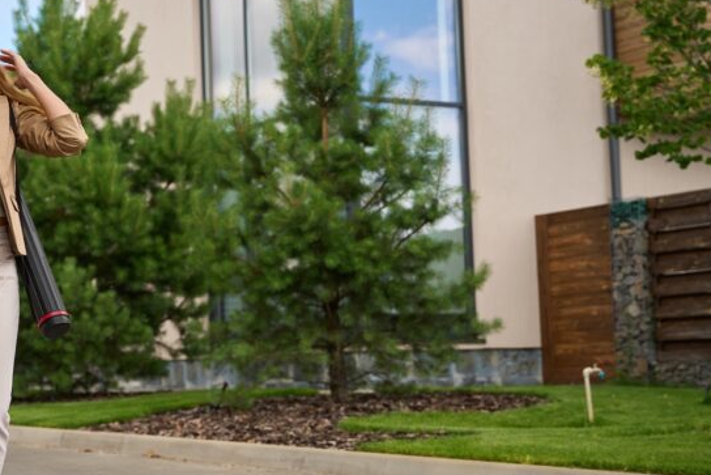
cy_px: 241
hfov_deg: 24.4
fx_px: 1622
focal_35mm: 82
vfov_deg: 16.6
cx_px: 161
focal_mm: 43.6
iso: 200
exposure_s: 1/2500
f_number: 3.2
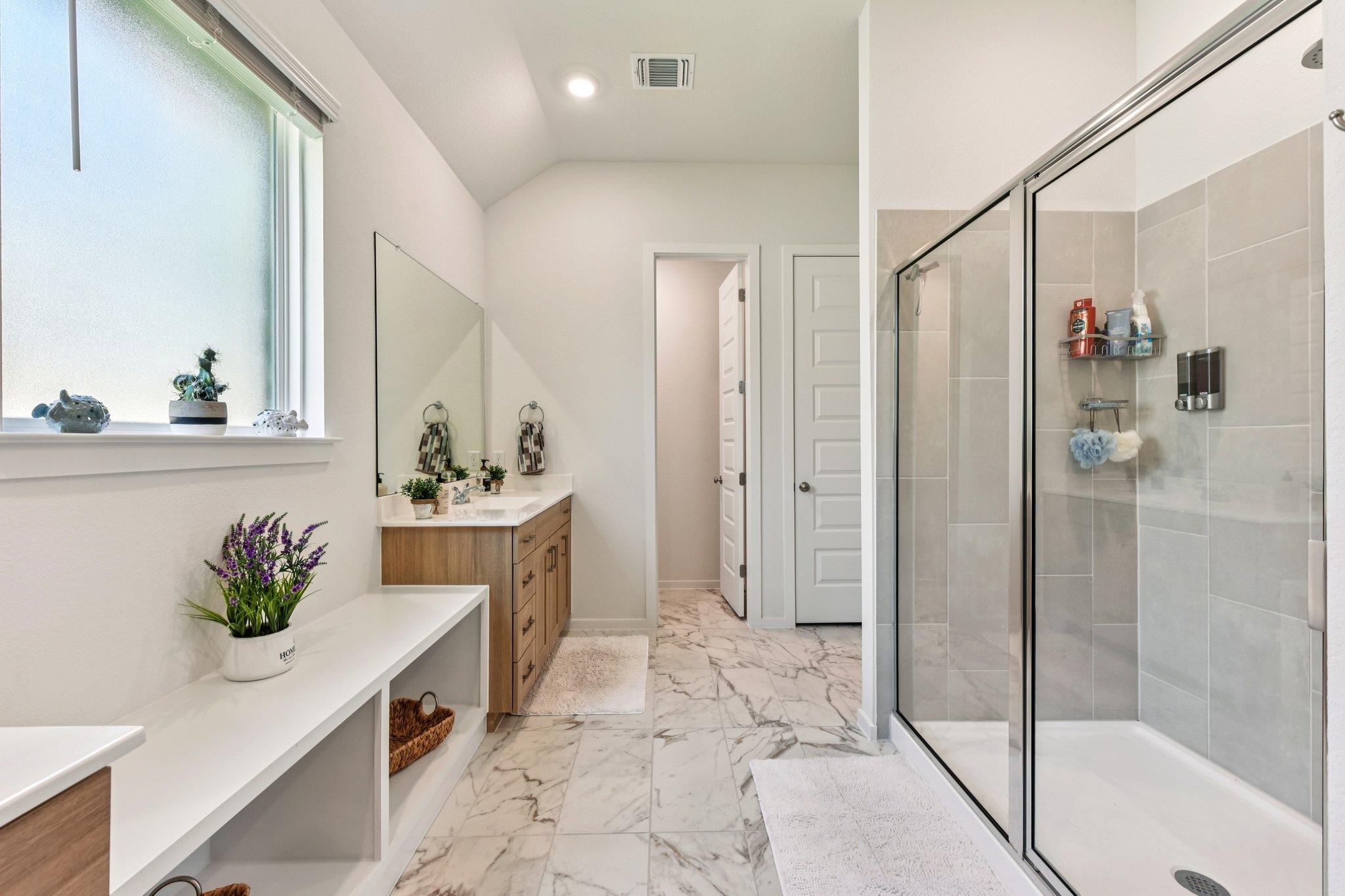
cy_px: 448
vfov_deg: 81.2
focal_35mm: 14
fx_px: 523
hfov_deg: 104.3
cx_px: 672
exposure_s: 1/15
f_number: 8
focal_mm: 14
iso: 180
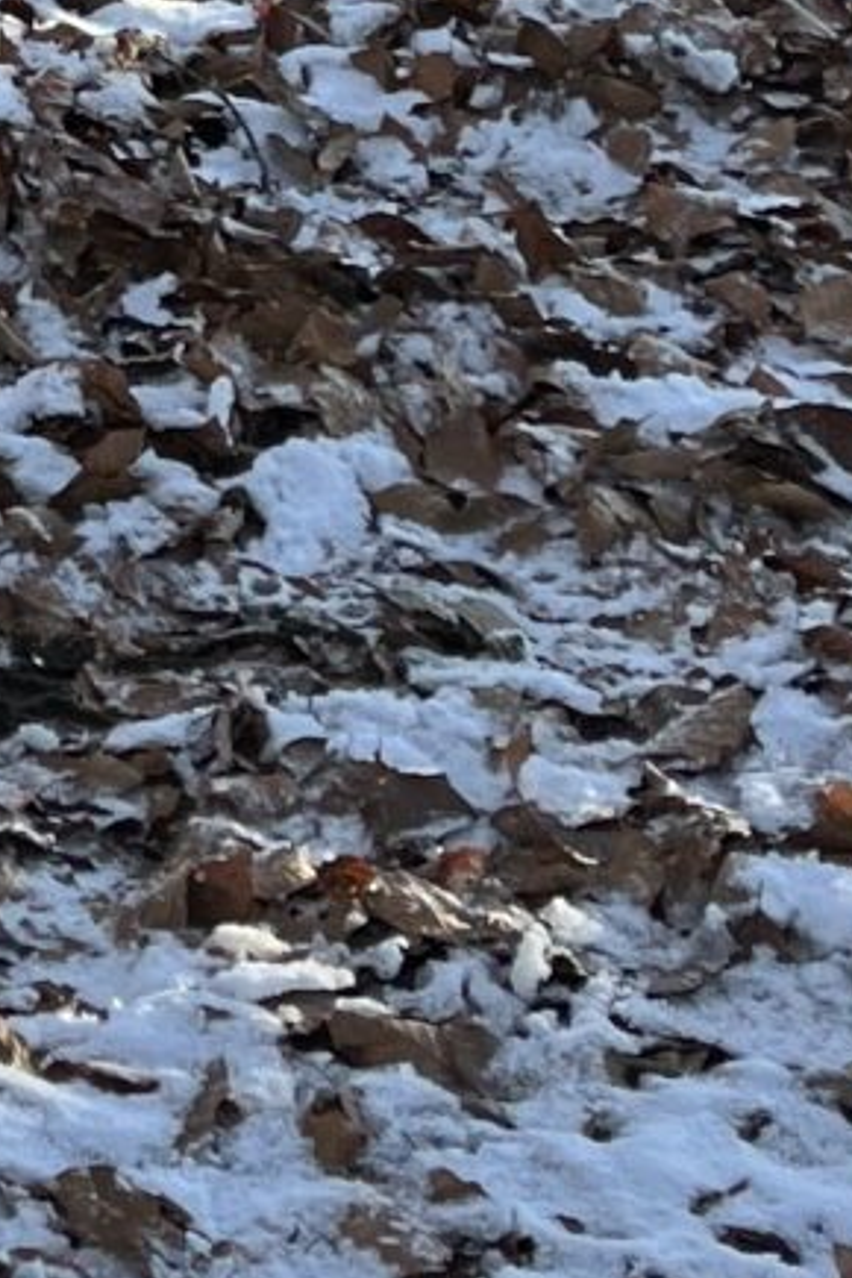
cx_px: -987
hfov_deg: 8.1
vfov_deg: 11.9
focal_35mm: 159
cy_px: -1025
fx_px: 5644
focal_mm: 5.1
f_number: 1.6
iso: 50
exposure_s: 1/303
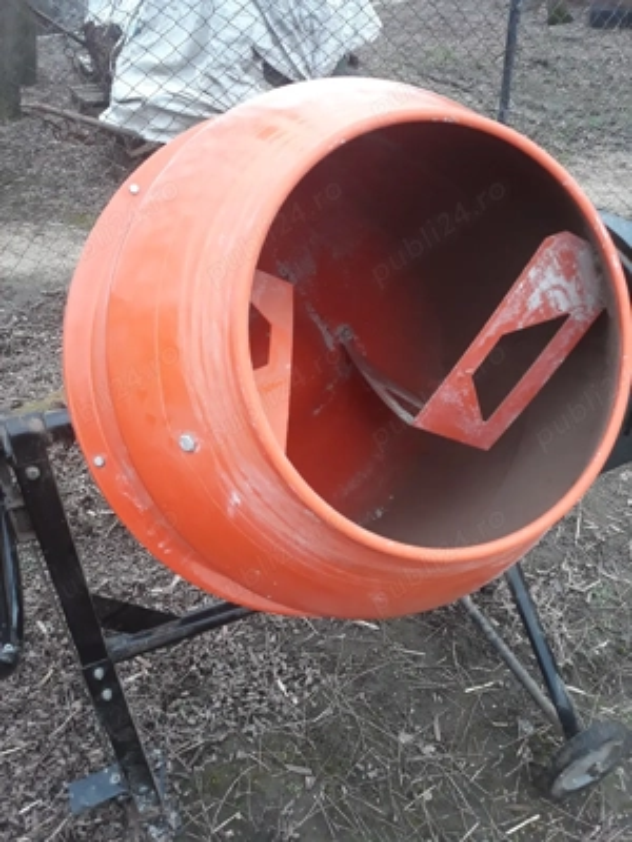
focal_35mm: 27
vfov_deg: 65.3
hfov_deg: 51.4
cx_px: 316
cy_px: 421
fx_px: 657
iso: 160
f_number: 1.7
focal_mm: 3.71
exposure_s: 1/25
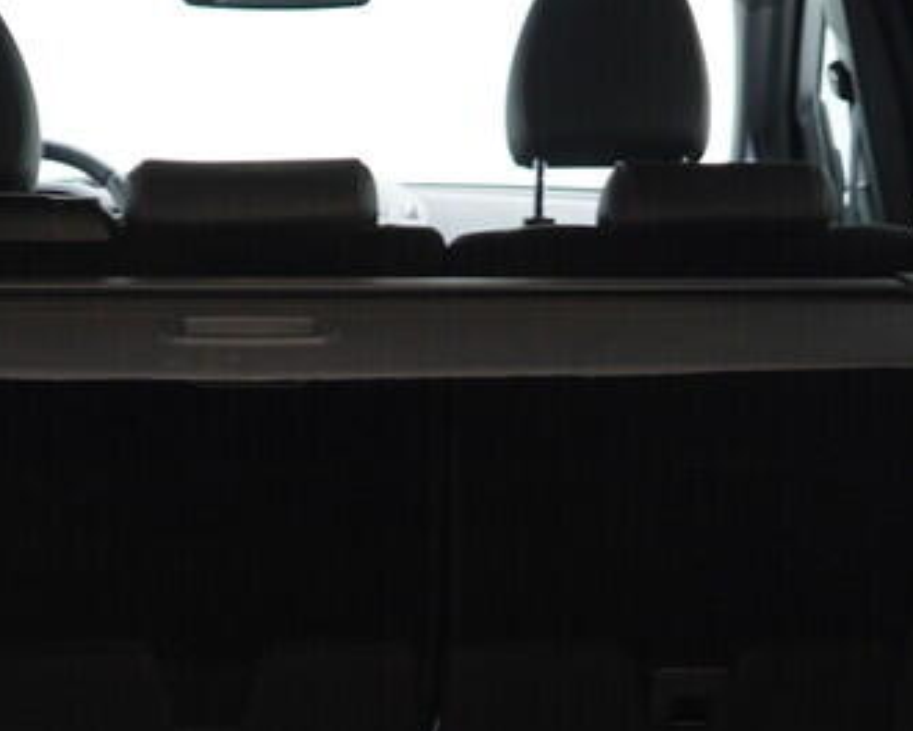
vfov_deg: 14.5
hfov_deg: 18.2
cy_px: 674
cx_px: 241
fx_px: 2837
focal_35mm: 105
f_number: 2.8
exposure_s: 1/40
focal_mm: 24
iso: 200
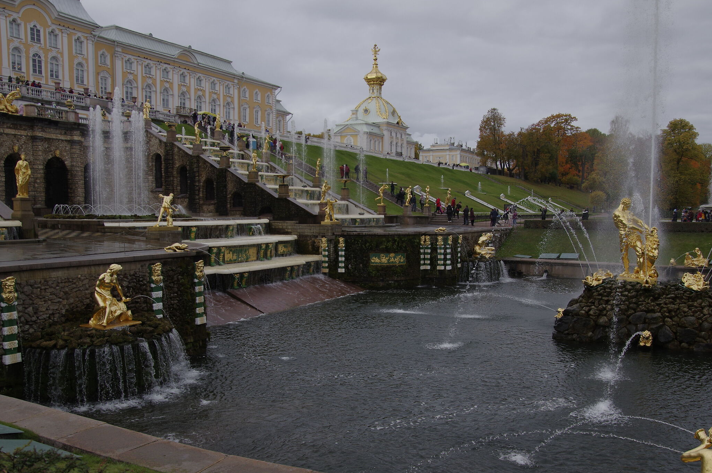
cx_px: 369
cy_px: 274
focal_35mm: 35
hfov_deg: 54.5
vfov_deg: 37.7
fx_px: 692
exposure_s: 1/640
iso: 250
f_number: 6.3
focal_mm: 20
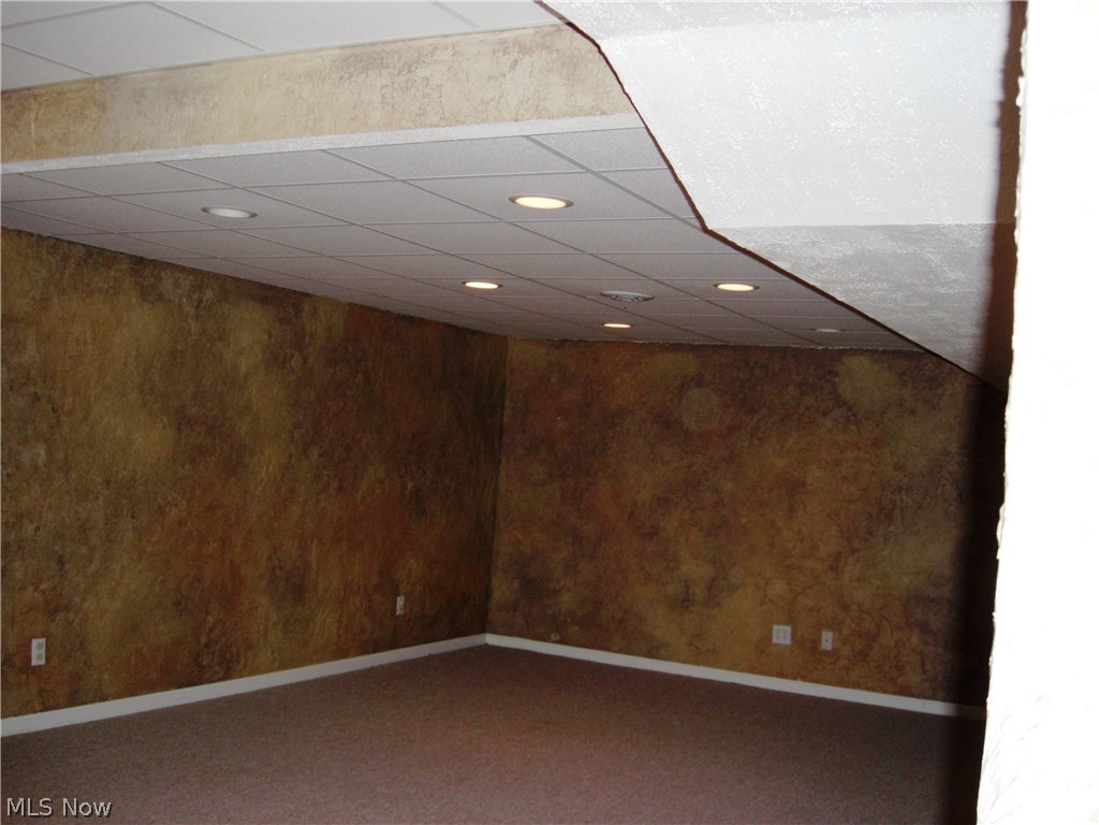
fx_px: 1206
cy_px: 412
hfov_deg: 49.0
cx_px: 550
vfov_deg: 37.7
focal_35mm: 38
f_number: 2.8
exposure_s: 1/60
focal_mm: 7.9
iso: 200
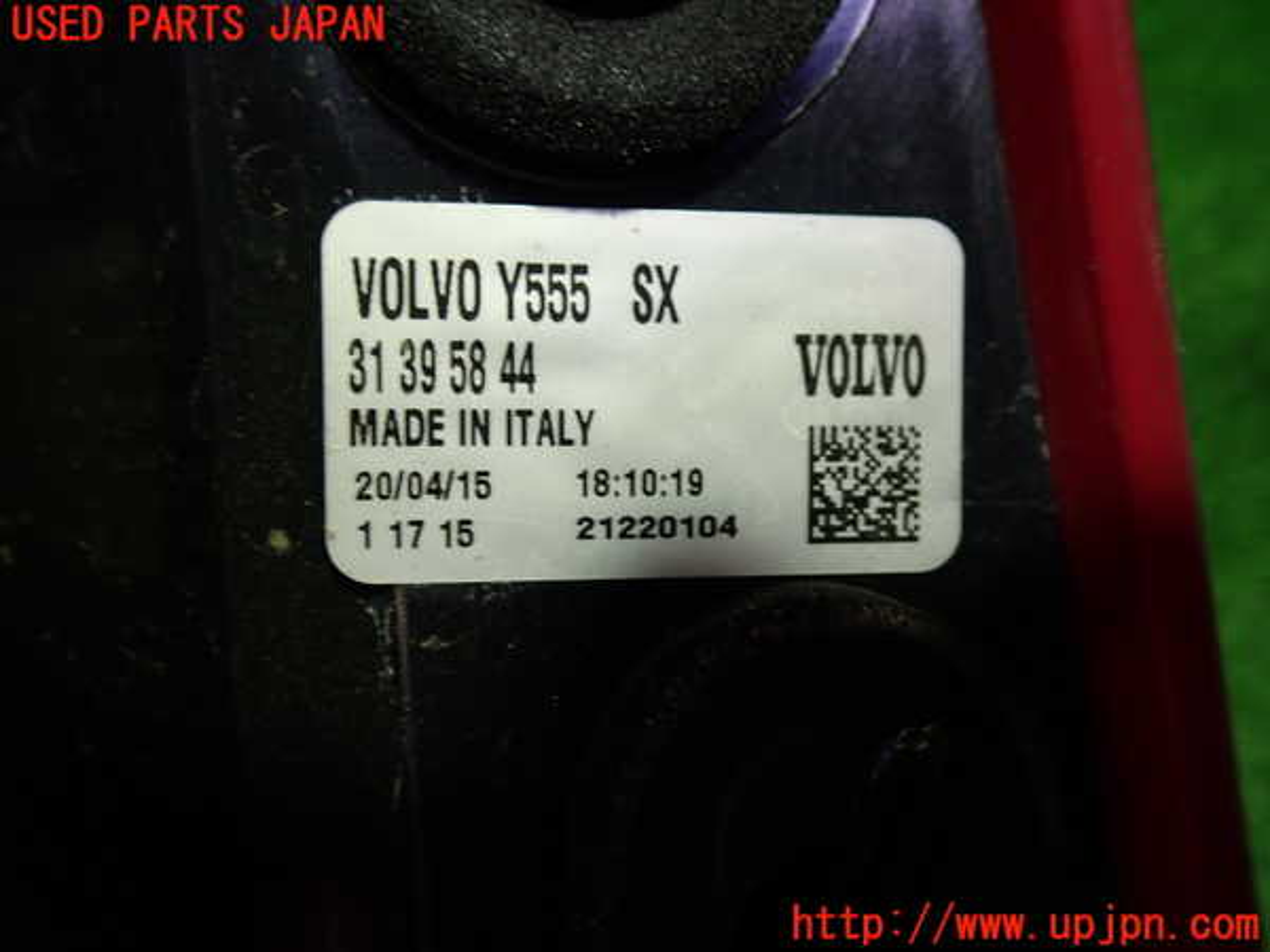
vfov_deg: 46.8
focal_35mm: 30
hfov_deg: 60.0
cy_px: 476
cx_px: 635
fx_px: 1101
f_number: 2.3
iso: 200
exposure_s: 1/50
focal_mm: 5.4
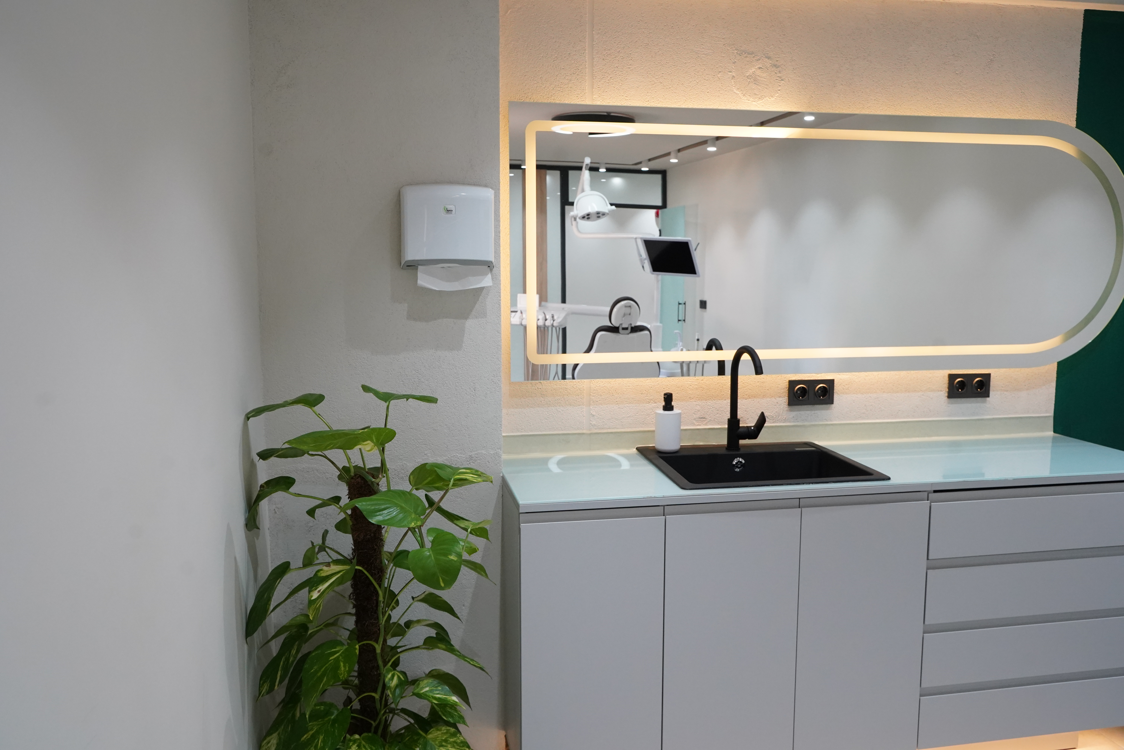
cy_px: 375
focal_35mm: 28
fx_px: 874
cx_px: 562
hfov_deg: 65.5
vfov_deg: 46.4
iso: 4000
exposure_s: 1/200
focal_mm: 28
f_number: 7.1
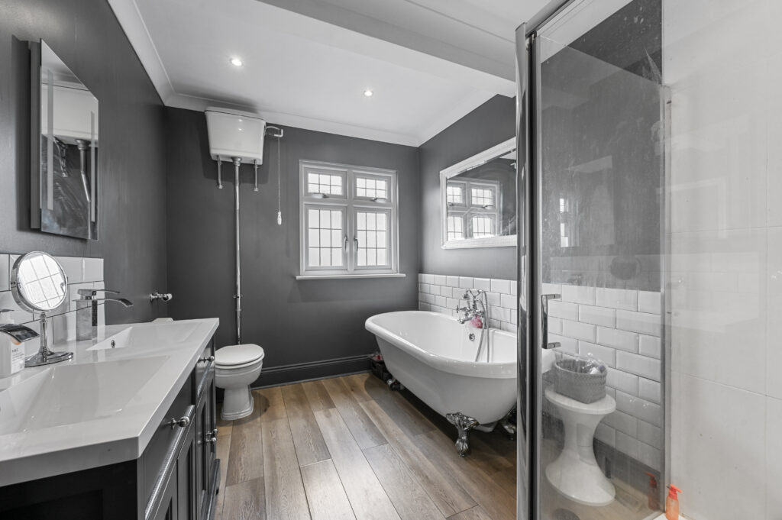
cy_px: 260
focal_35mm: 14
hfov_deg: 104.3
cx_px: 391
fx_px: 304
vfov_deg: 81.1
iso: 400
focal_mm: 14
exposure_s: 1/4
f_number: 8
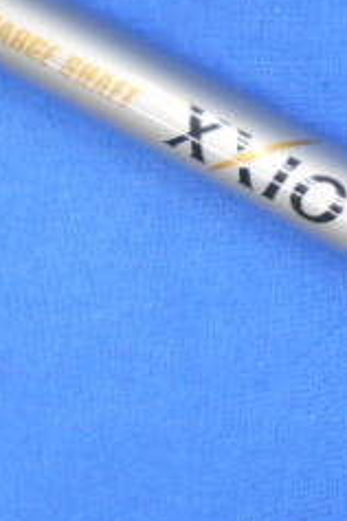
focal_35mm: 73
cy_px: 163
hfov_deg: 17.8
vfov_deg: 27.5
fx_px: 1055
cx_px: 413
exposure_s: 1/30
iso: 360
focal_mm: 4.6
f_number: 3.2
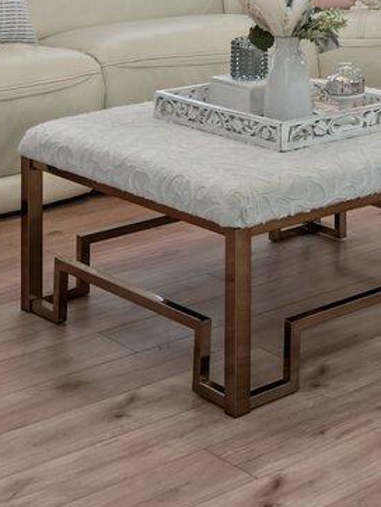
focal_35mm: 87
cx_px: 569
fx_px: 1275
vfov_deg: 20.3
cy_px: -180
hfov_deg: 15.7
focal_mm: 16
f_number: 4
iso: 320
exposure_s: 1/8
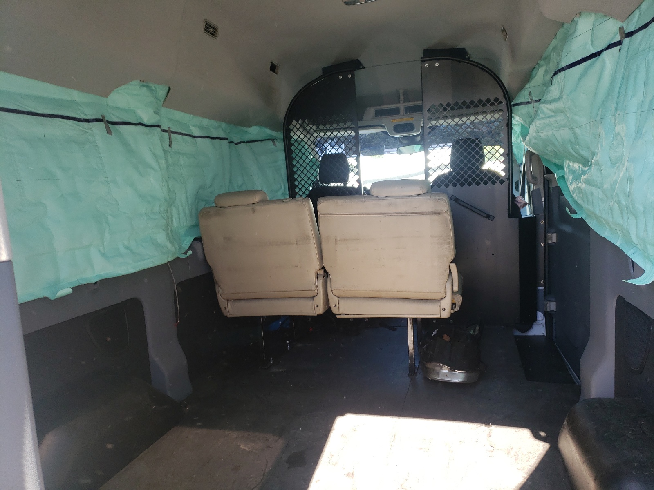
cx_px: 327
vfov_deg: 53.1
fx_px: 491
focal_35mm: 26
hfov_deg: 67.3
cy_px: 245
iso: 50
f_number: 1.5
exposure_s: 1/185
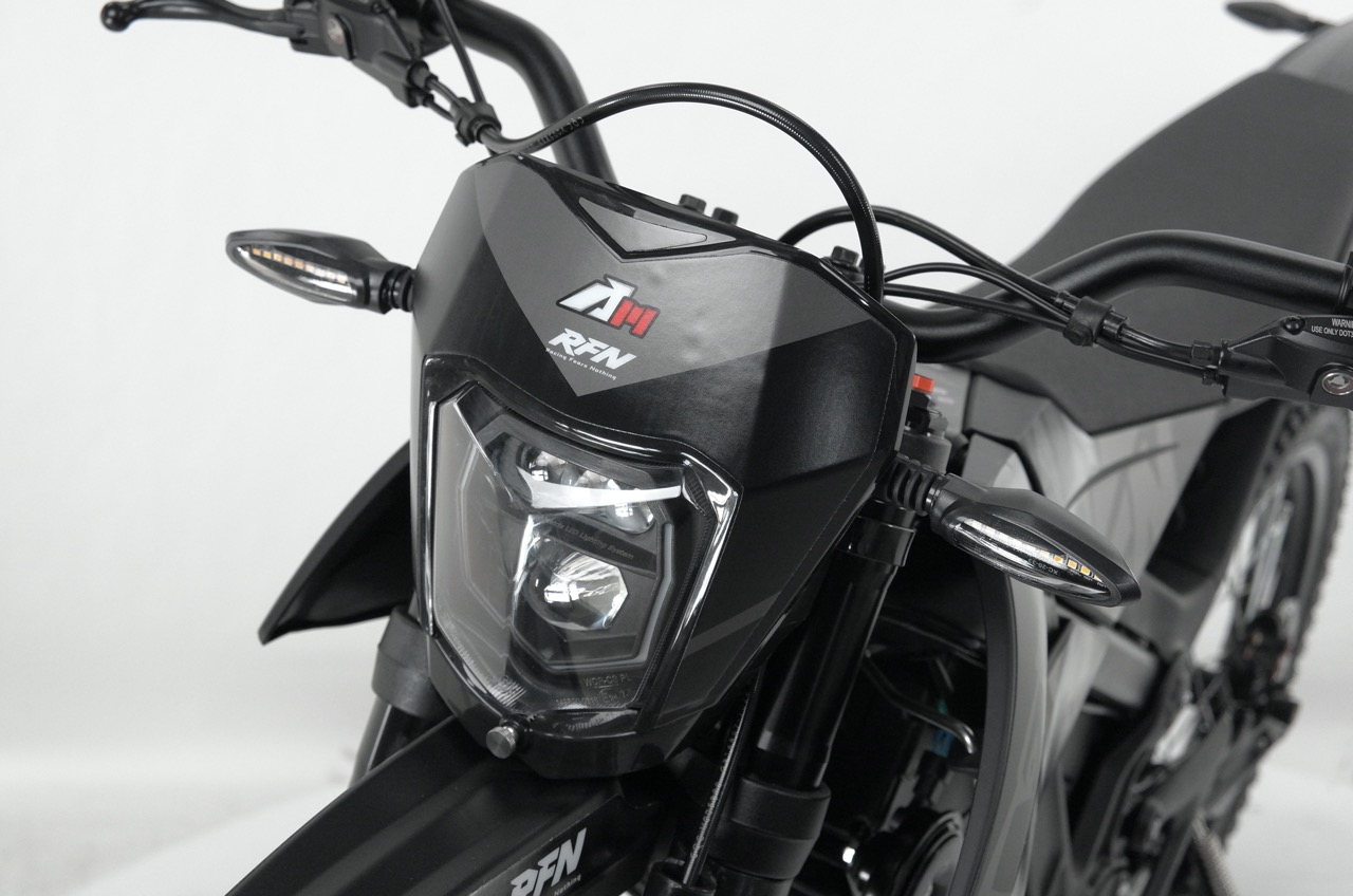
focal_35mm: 56
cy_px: 448
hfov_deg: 35.7
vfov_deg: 24.1
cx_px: 676
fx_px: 2100
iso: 1600
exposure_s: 1/250
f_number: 5.6
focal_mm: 37.6
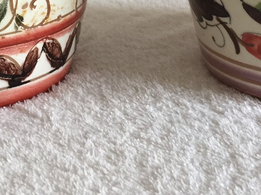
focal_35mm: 88
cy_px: -70
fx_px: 664
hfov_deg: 22.3
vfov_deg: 15.8
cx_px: 132
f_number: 2.2
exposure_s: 1/33
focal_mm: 4.15
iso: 160
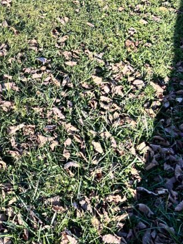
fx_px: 437
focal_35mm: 62
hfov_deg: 22.2
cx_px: -24
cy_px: 1
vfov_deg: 29.2
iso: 50
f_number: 1.5
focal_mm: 5.7
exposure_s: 1/604
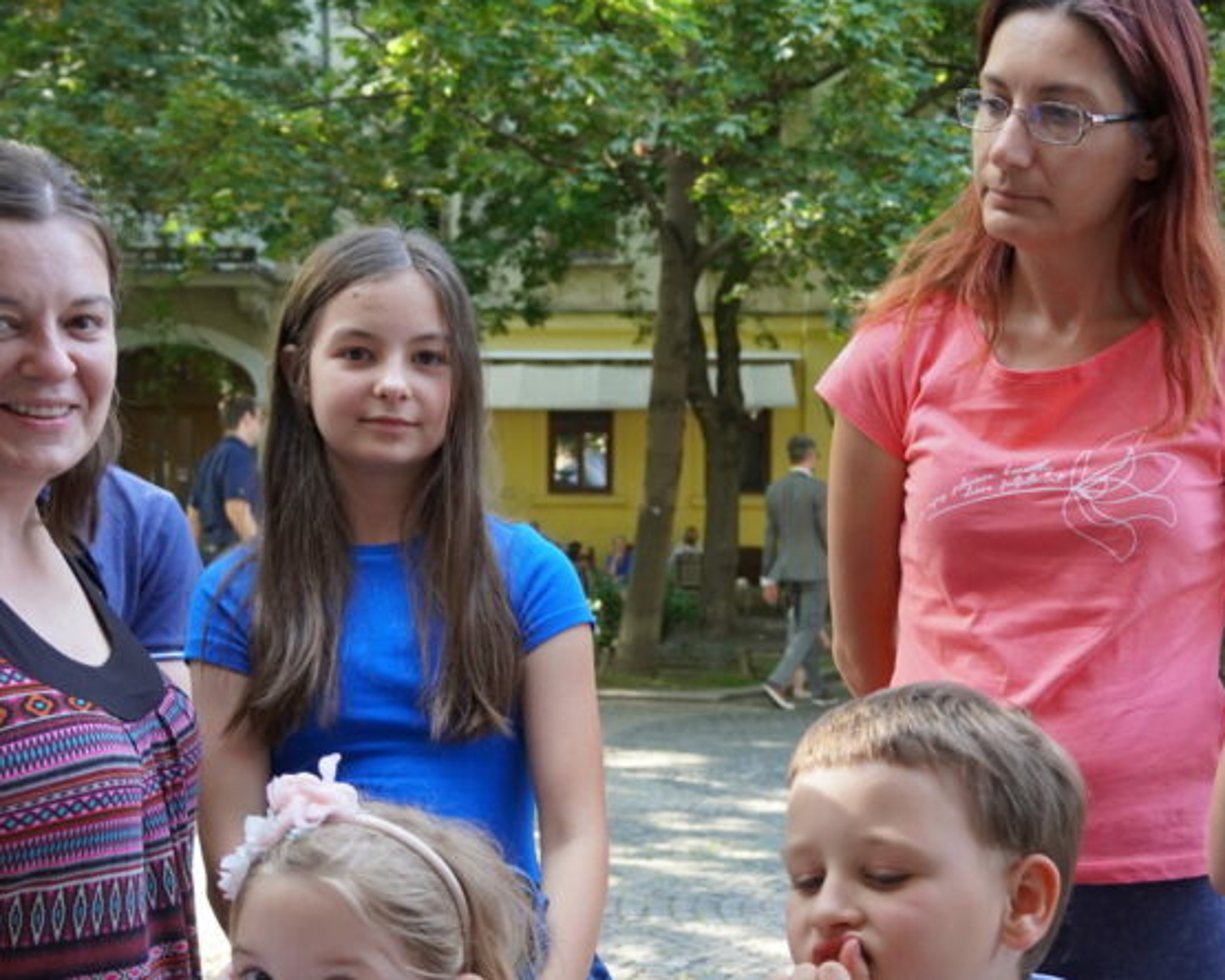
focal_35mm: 52
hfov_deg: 35.9
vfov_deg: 28.9
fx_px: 1885
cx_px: 689
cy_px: 674
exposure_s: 1/160
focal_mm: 20
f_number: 4
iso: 640
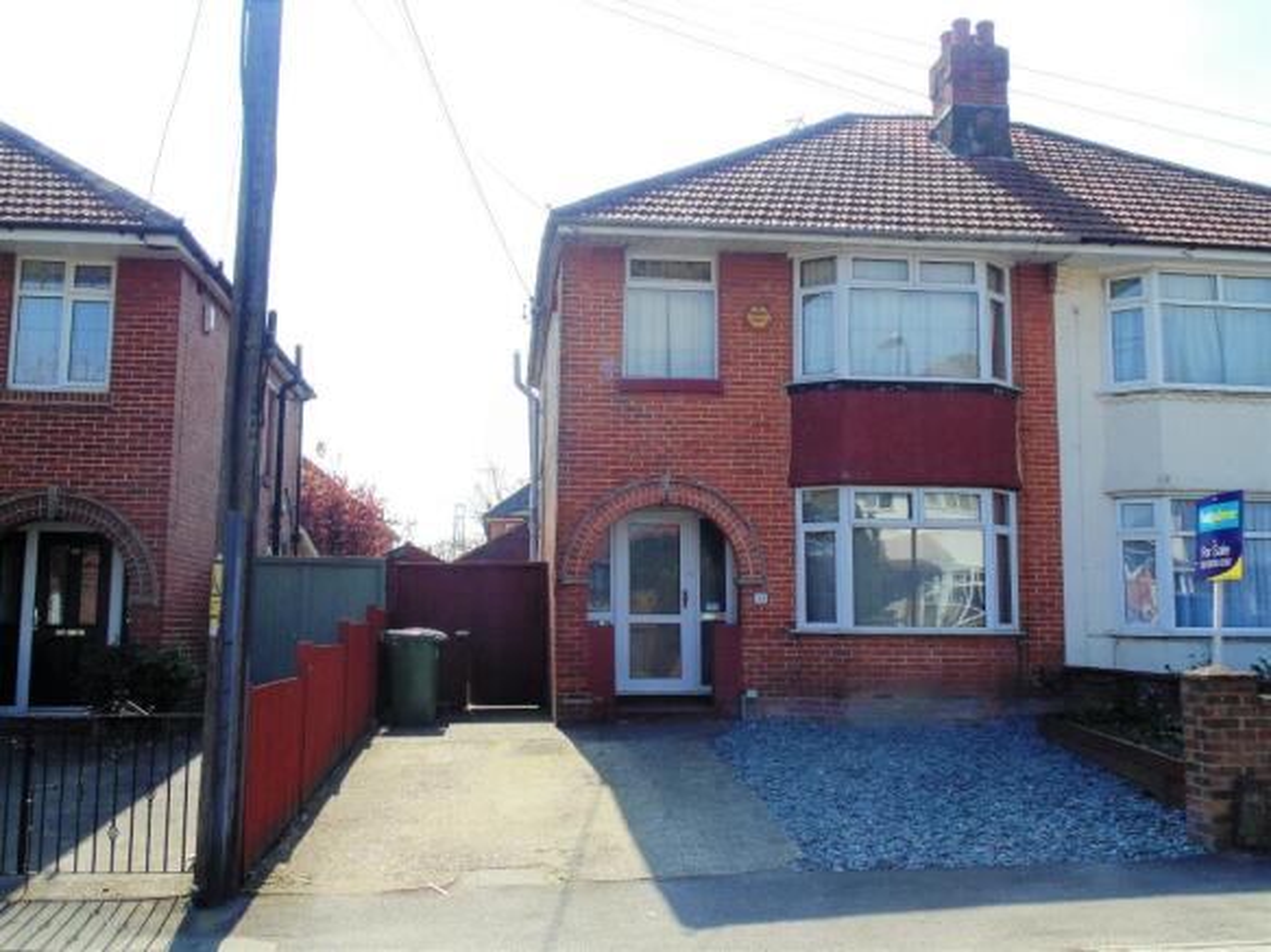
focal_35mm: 34
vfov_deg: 41.8
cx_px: 636
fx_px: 1248
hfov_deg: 54.0
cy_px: 476
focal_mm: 6.2
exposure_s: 1/640
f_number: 3.4
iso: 80
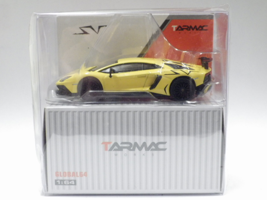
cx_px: 133
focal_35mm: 61
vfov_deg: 24.0
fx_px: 470
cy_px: 100
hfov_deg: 31.7
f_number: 4
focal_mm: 10.7
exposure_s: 1/50
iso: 800
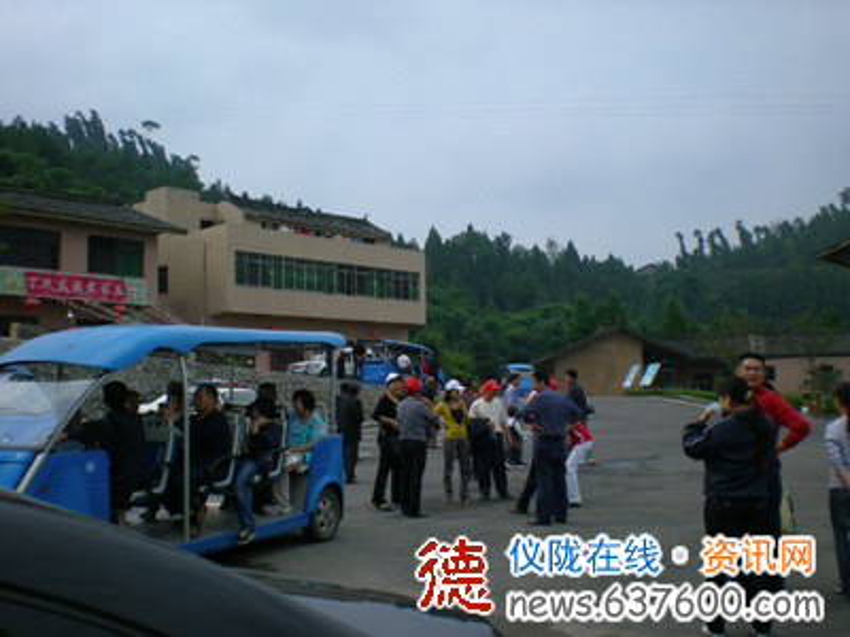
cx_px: 425
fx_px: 933
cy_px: 318
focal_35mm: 38
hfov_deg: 49.0
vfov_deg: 37.7
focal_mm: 6.3
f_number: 4.6
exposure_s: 1/390
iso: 50
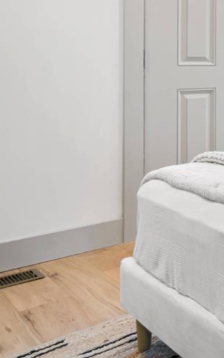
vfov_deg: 39.1
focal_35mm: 49
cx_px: 499
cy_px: 61
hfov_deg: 16.3
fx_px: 478
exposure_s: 1/2
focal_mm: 16
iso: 250
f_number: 16
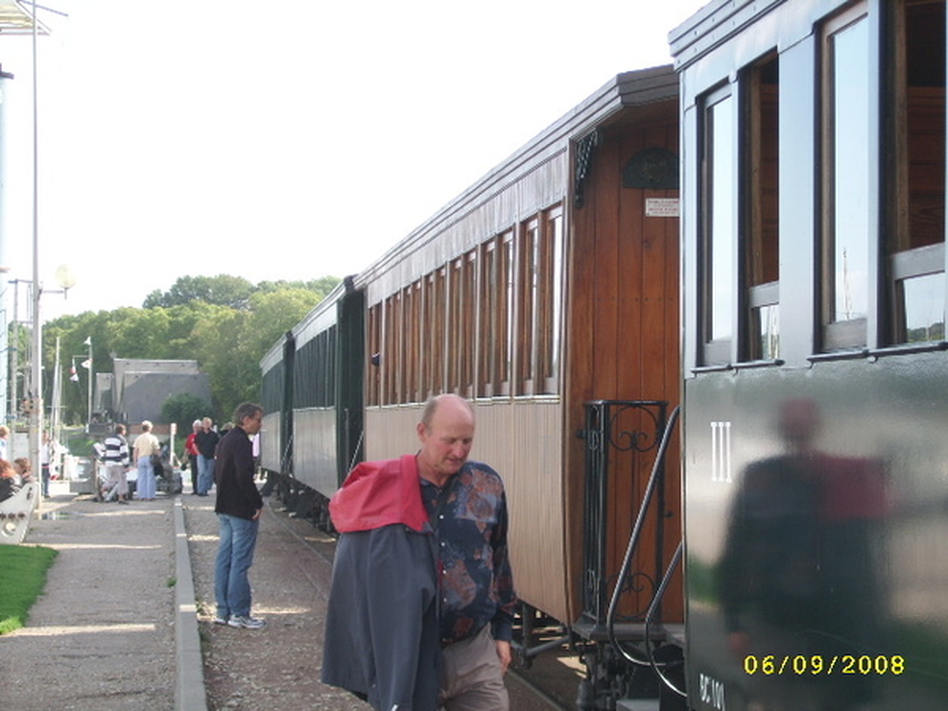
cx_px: 474
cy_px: 356
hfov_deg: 21.1
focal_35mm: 93
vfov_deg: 15.9
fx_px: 2547
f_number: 4.6
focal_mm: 15.53
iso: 50
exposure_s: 1/136
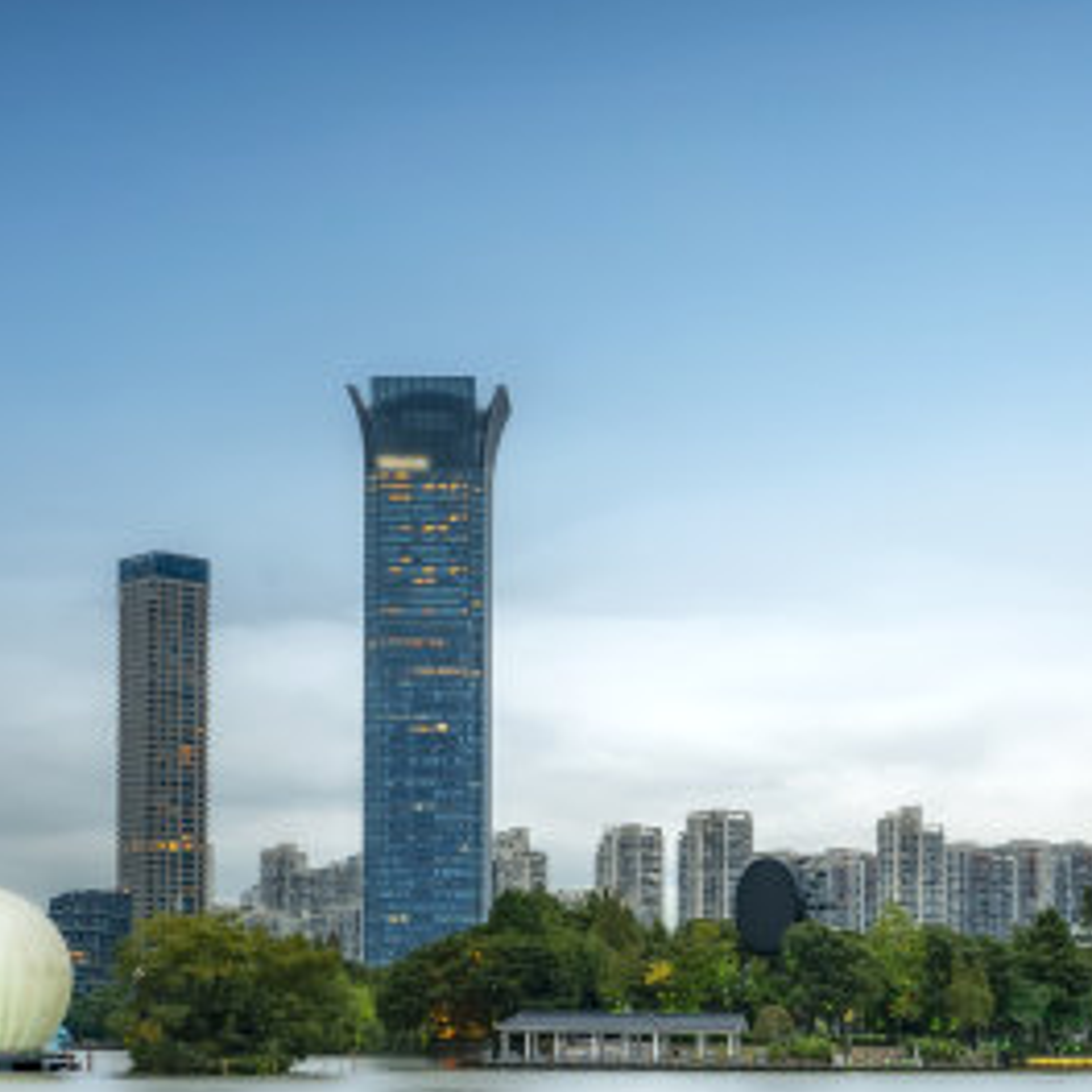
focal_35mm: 69
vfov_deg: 24.9
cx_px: 662
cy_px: 703
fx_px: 2463
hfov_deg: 25.0
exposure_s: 1/1.25
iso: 100
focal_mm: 35
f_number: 11
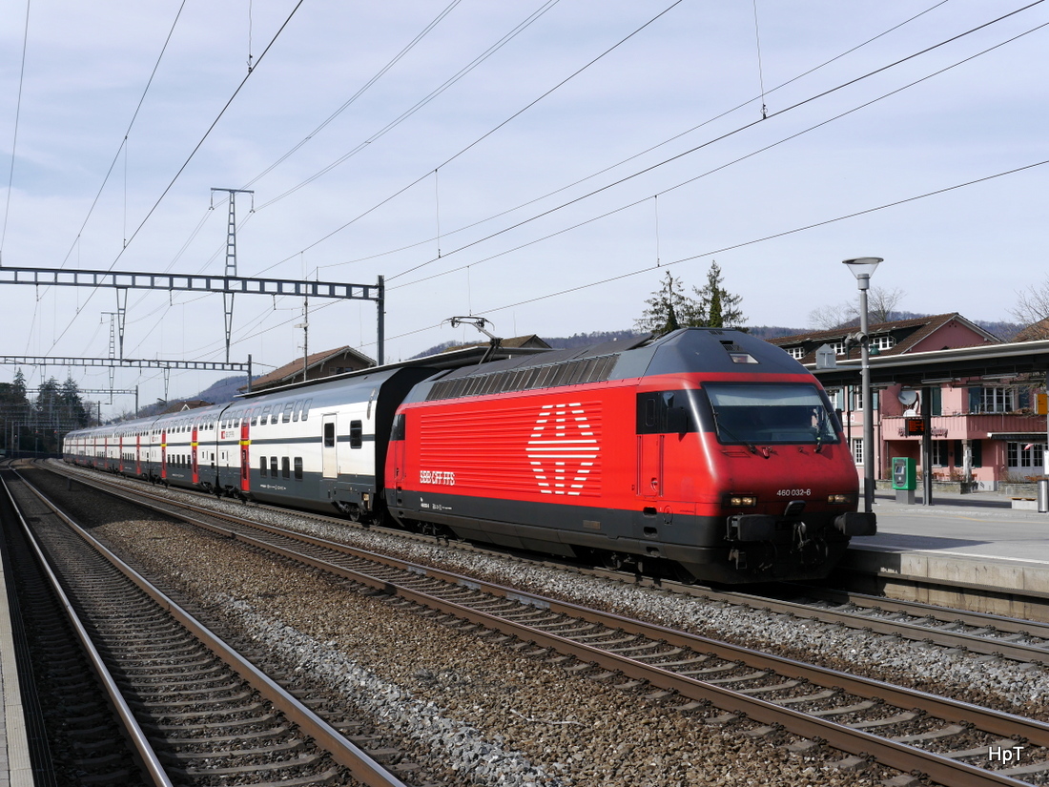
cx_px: 524
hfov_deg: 42.9
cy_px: 394
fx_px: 1333
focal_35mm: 44
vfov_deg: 32.9
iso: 160
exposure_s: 1/400
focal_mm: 22
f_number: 8
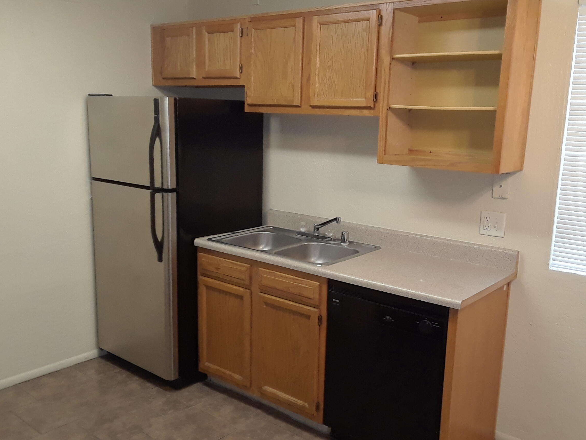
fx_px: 576
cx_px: 288
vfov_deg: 41.8
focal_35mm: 34
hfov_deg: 54.0
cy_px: 226
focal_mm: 2.47
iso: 100
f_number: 1.9
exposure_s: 1/30
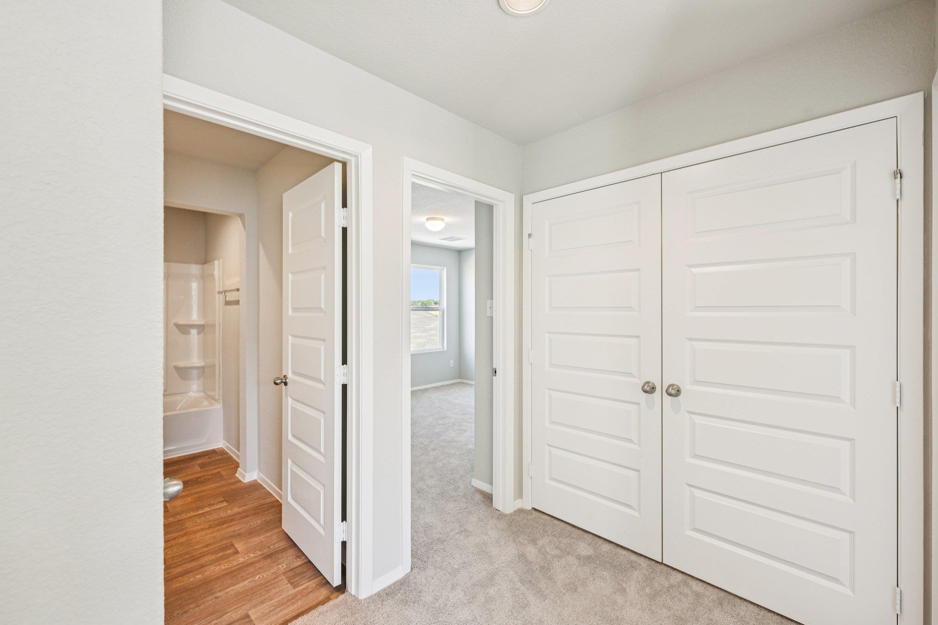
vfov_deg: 77.3
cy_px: 312
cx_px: 469
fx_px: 391
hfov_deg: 100.4
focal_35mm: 15
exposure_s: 1/15
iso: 220
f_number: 6.7
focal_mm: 15
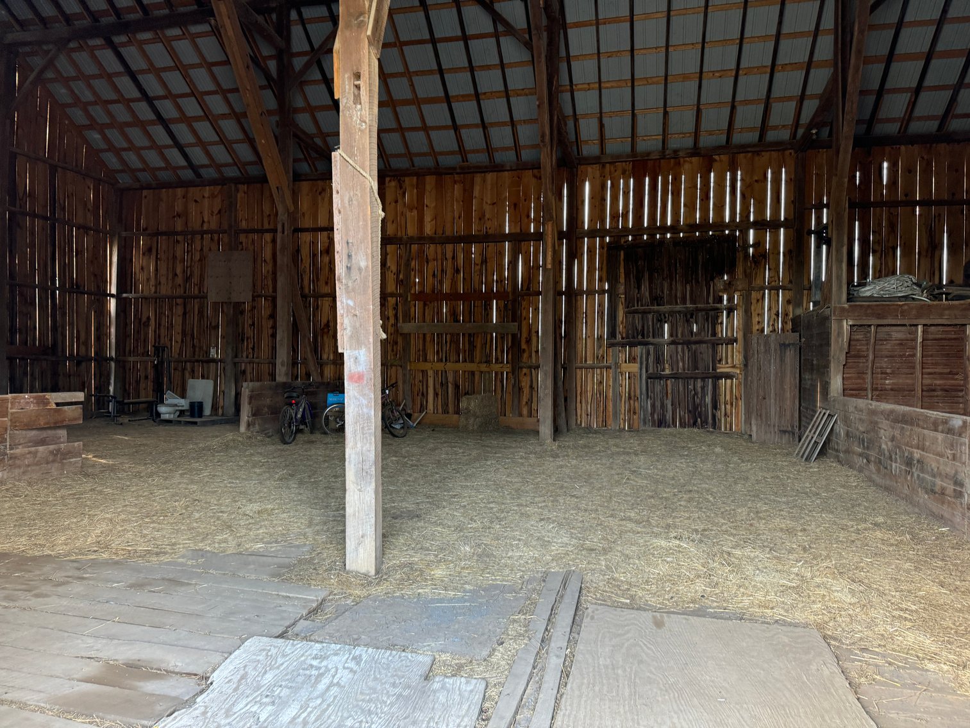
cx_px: 485
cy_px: 364
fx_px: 673
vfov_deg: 56.8
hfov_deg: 71.6
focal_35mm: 24
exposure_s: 1/87
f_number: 1.78
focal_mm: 6.76
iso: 200
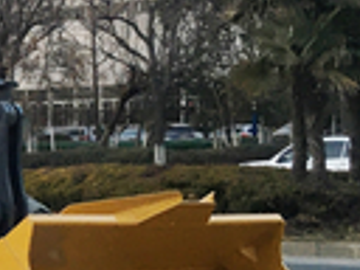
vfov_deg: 10.9
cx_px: -377
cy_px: 172
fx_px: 1414
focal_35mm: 136
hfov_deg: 12.6
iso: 40
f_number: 2.2
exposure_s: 1/33
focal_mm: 4.15
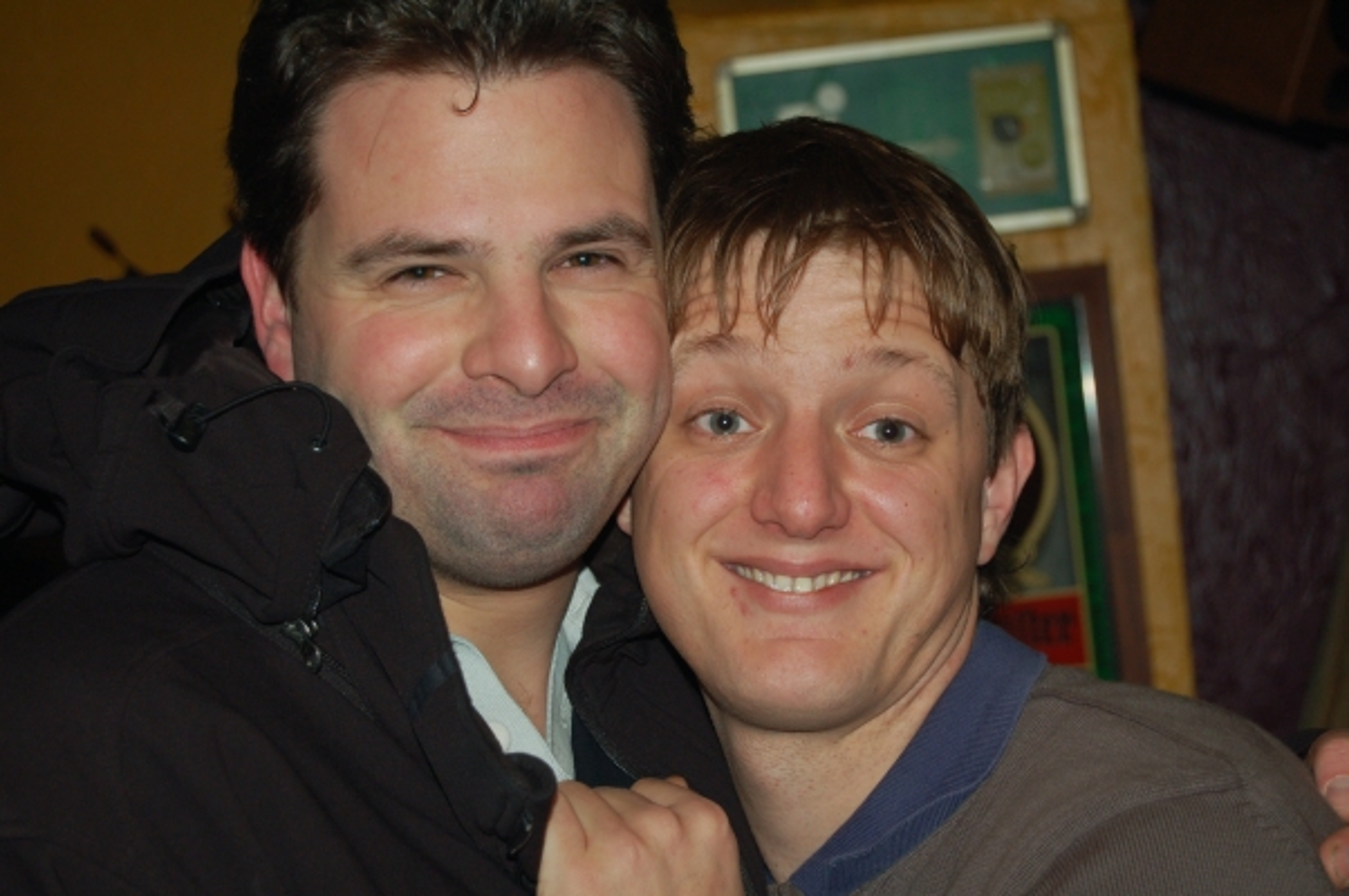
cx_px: 674
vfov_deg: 16.5
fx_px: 3088
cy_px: 448
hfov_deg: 24.6
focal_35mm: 82
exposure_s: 1/60
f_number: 5.6
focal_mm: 55
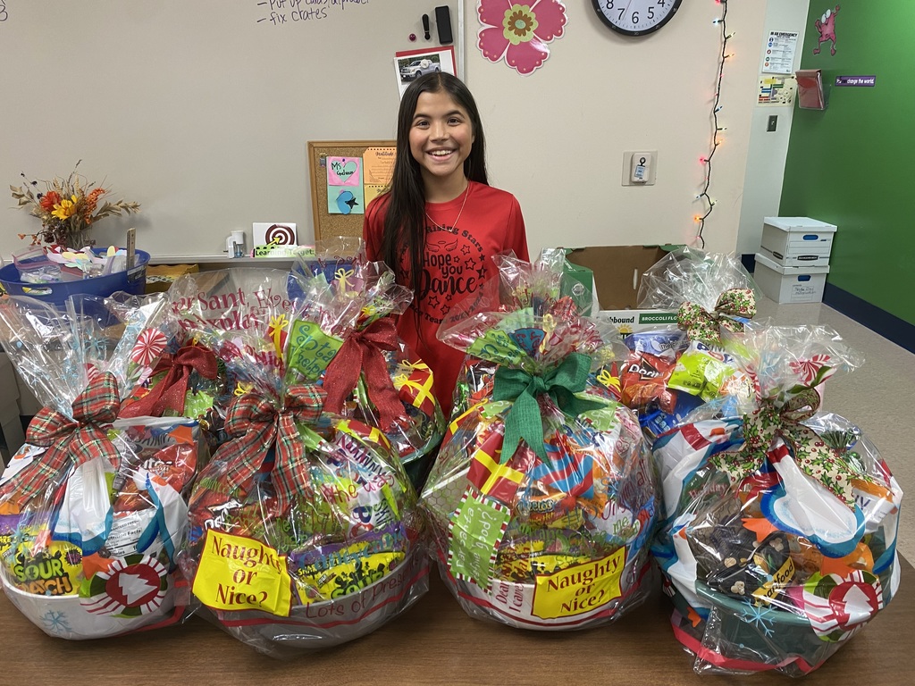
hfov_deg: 67.3
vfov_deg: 53.1
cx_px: 458
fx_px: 687
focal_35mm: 26
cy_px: 343
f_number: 1.8
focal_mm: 4.25
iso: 100
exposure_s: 1/60
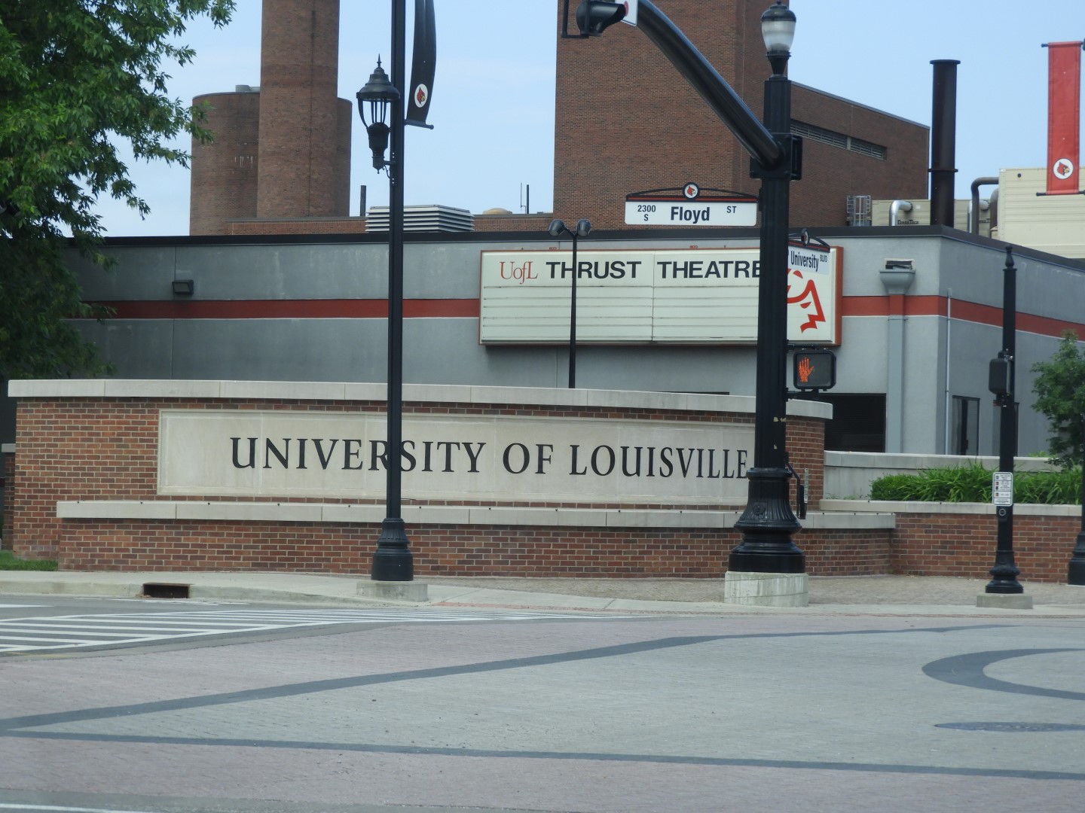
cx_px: 542
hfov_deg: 17.1
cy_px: 406
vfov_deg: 12.9
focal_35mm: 115
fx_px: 3605
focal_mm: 20.6
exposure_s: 1/320
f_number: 5
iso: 100
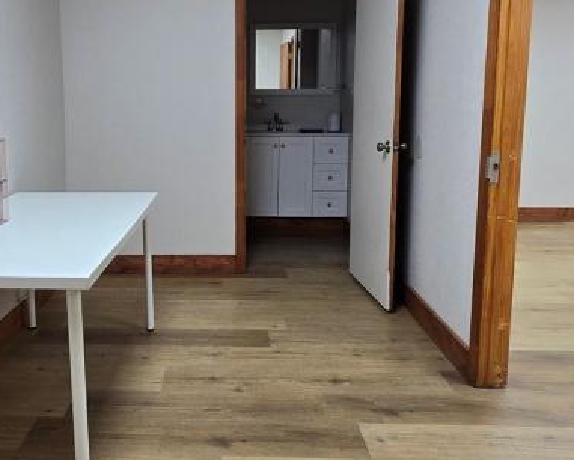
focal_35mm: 32
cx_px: 184
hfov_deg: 54.3
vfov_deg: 45.6
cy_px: 192
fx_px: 544
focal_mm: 2.2
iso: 80
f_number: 2.2
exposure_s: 1/60
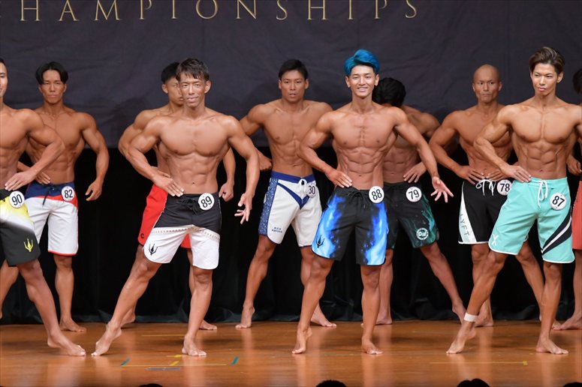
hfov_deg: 8.1
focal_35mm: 255
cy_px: 194
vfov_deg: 5.4
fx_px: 4121
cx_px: 291
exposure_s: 1/400
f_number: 5.6
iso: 5000
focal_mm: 170
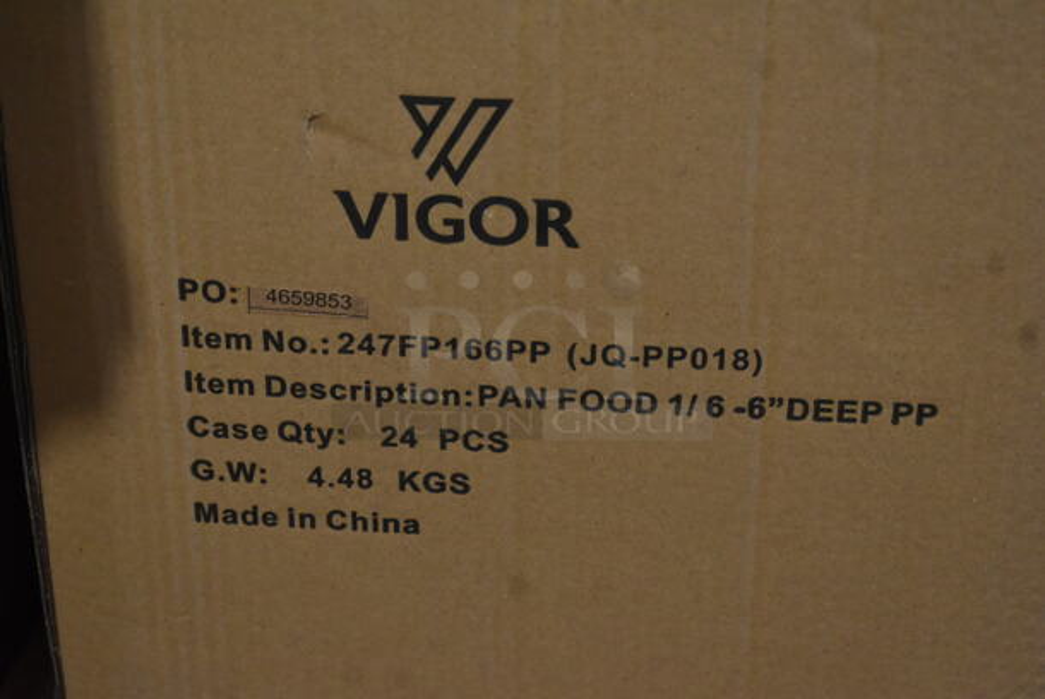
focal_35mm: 82
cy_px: 350
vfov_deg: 16.6
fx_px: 2397
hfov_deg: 24.6
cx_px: 522
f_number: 5.6
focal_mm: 55
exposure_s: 1/100
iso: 3200
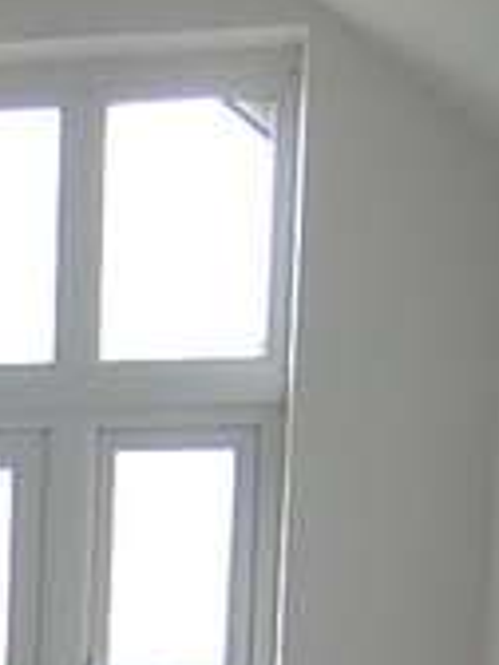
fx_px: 2287
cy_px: 1073
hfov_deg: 11.1
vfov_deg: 15.0
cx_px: -547
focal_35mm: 119
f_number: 3.4
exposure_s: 1/125
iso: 125
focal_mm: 4.5
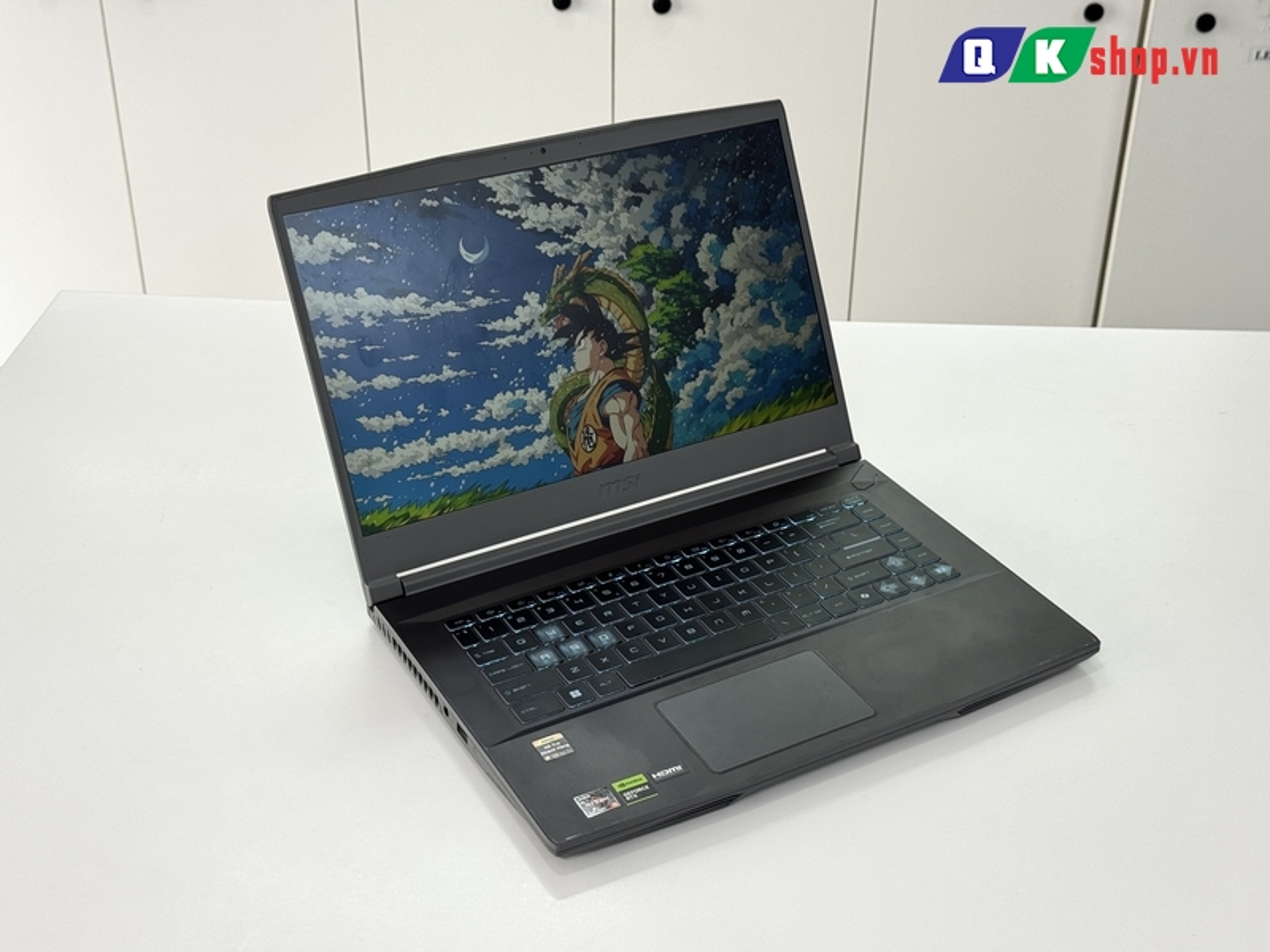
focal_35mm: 48
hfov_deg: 39.7
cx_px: 635
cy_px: 476
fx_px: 1761
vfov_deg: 30.3
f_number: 1.78
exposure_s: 1/134
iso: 50
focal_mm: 6.76
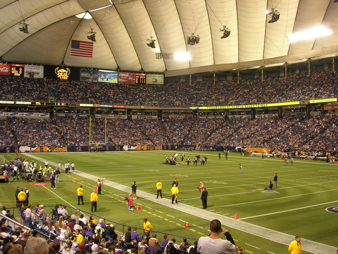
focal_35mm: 38
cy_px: 127
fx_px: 371
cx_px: 169
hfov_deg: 49.0
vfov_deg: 37.7
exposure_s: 1/40.3
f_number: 2.8
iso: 64
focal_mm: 7.8
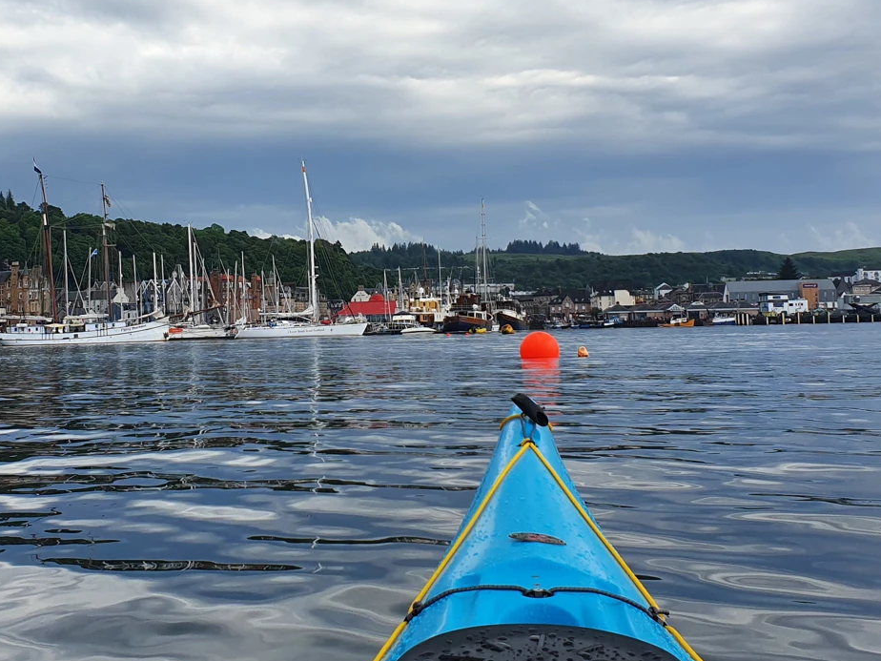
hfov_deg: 35.4
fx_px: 1374
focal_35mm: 54
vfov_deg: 27.0
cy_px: 271
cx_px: 360
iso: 50
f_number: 2.4
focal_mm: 4.32
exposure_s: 1/1292
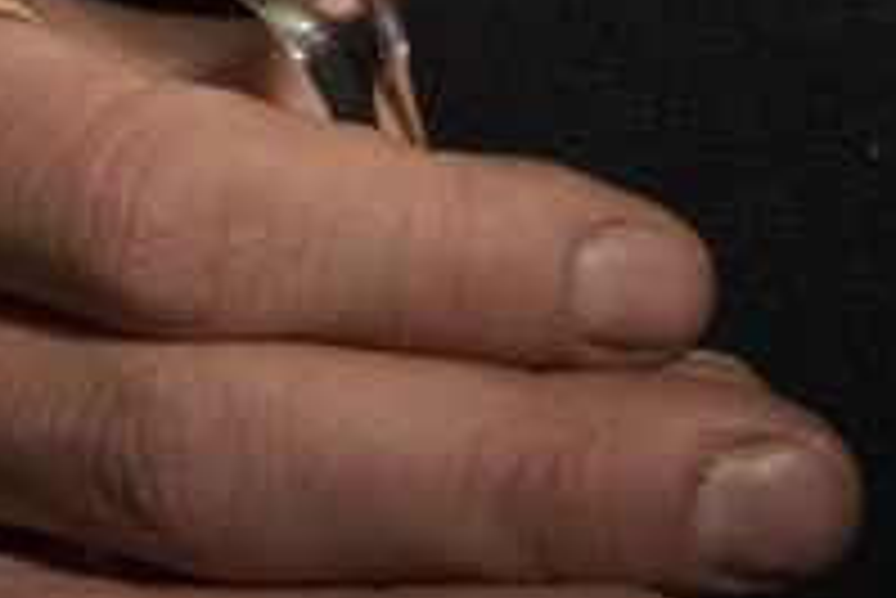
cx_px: -959
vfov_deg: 5.5
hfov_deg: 8.0
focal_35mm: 244
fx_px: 6077
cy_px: -796
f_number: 16
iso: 400
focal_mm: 38
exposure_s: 1/250
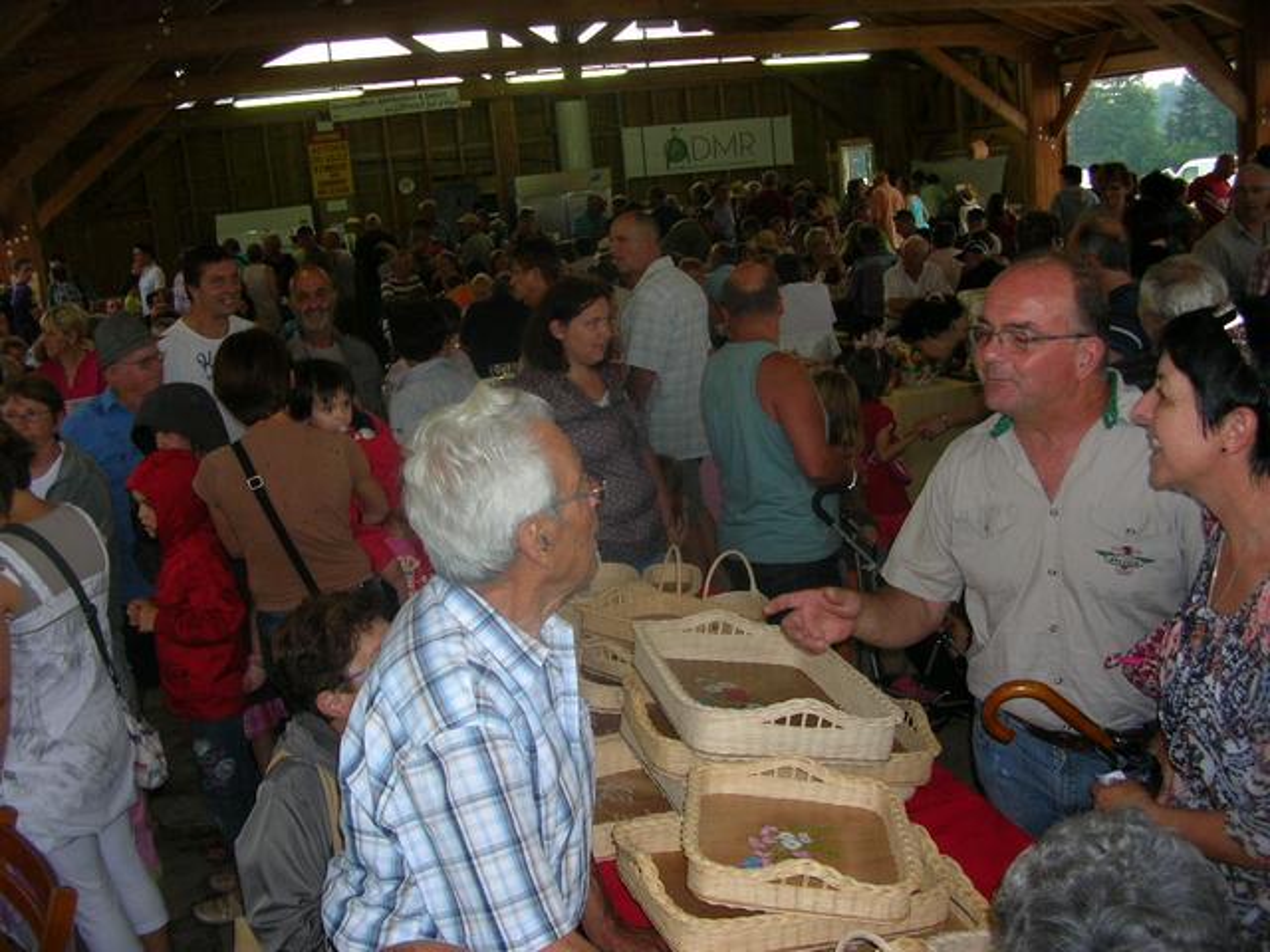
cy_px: 476
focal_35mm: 35
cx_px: 635
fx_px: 1284
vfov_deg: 40.7
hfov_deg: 52.6
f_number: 2.8
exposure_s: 1/60.1
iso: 50
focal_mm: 5.8
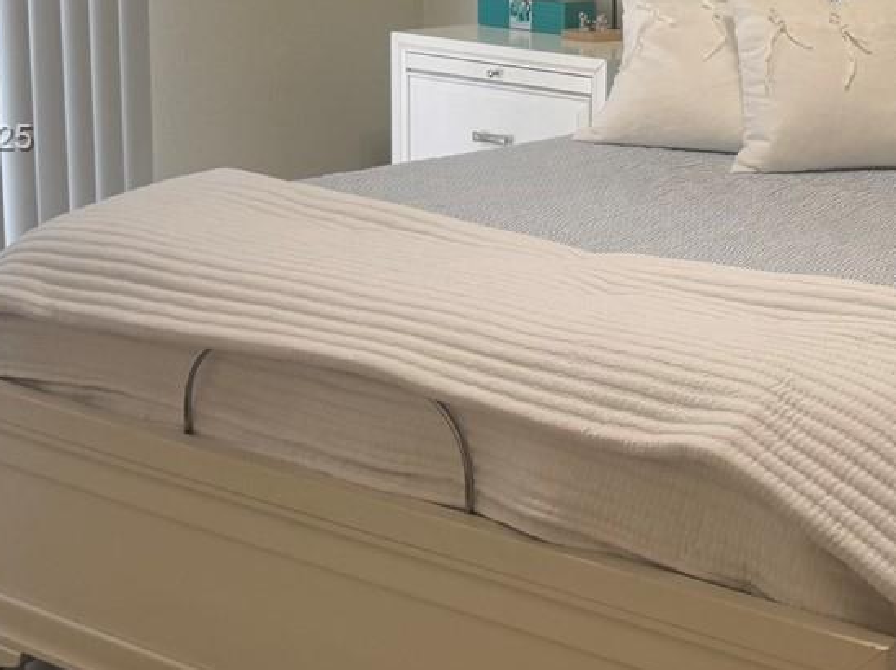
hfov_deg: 26.8
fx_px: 1811
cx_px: 816
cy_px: 140
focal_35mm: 70
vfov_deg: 20.8
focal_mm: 6.76
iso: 125
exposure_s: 1/60
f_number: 1.78
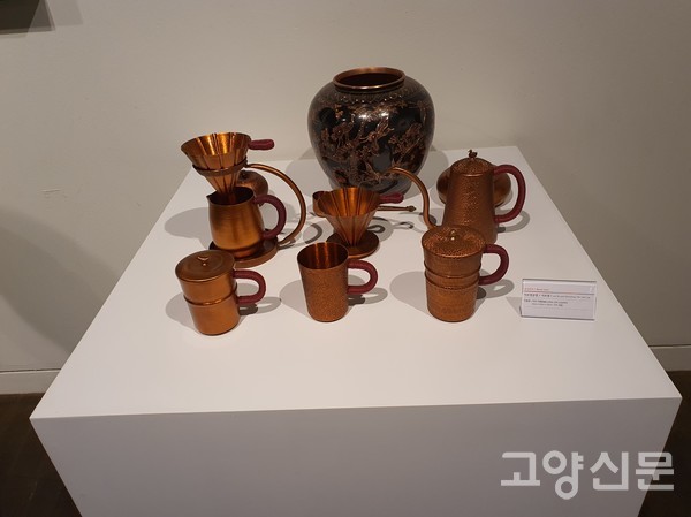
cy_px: 258
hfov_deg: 67.3
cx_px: 346
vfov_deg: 53.0
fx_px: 519
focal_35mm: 26
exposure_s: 1/120
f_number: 2.4
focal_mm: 4.3
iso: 160
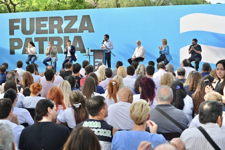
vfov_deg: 23.4
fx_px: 362
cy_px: 75
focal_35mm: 58
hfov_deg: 34.5
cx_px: 112
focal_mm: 58
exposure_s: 1/800
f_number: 5
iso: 320
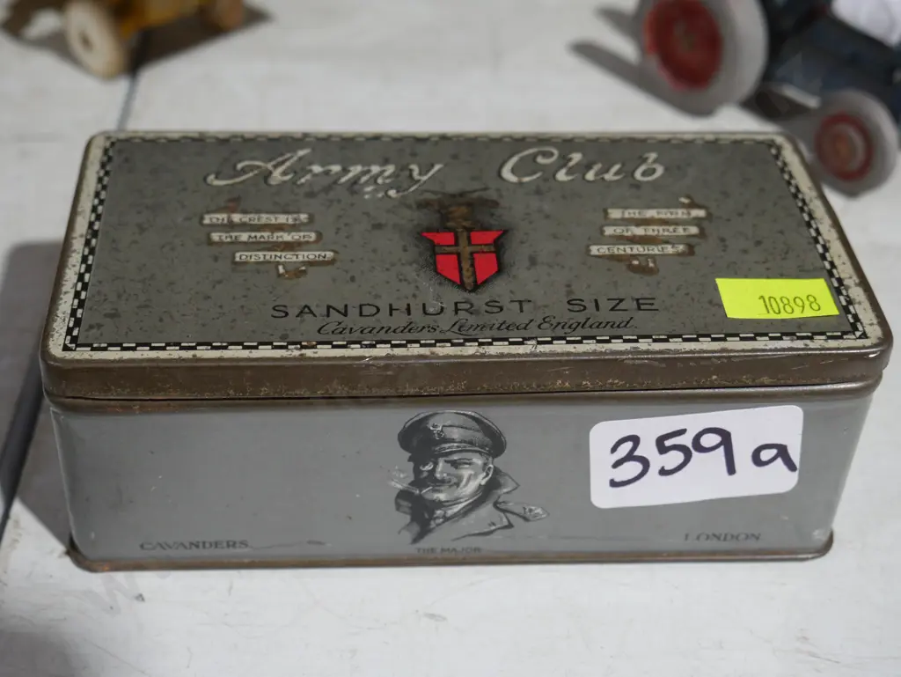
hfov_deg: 35.5
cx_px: 450
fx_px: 1406
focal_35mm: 54
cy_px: 338
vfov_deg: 27.1
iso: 1000
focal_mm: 27
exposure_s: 1/60
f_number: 5.3
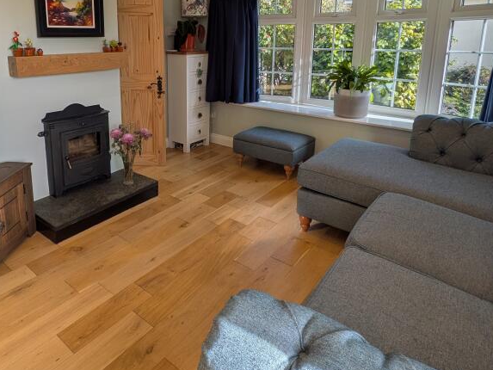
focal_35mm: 25
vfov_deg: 53.2
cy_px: 107
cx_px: 188
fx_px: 356
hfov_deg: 68.4
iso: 45
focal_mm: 1.83
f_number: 2.2
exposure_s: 1/308
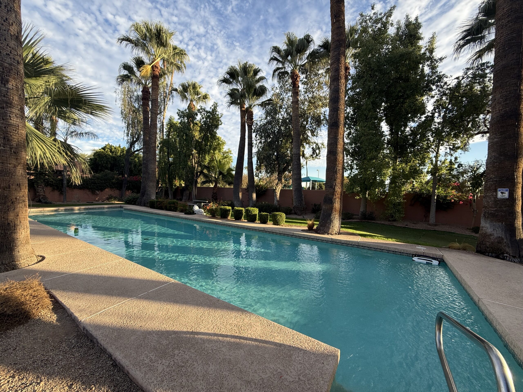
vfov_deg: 85.7
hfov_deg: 102.1
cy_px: 196
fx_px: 212
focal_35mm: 14
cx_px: 262
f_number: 2.2
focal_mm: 2.22
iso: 50
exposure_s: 1/363
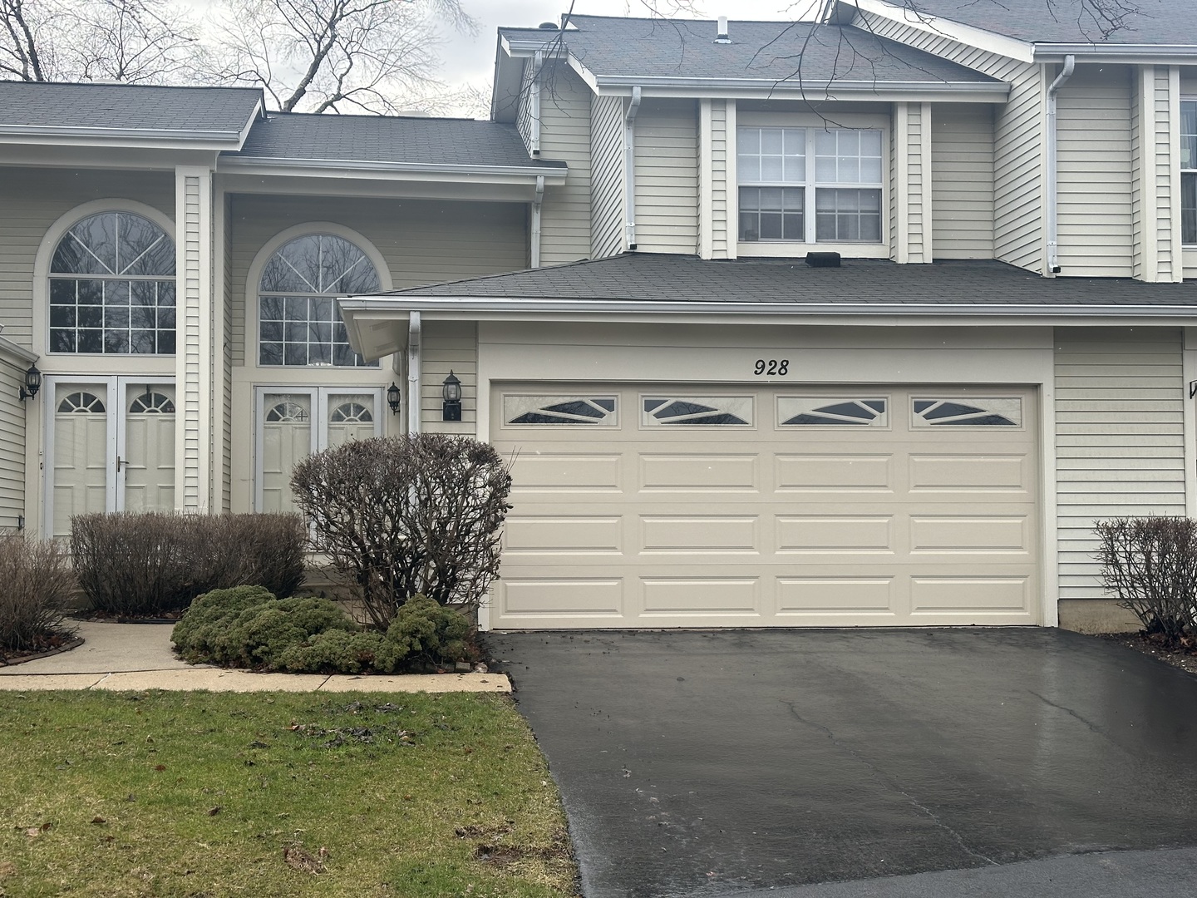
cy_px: 449
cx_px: 598
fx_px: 1660
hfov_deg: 39.7
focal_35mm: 48
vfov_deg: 30.3
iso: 64
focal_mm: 6.86
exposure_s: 1/1145
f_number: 1.78
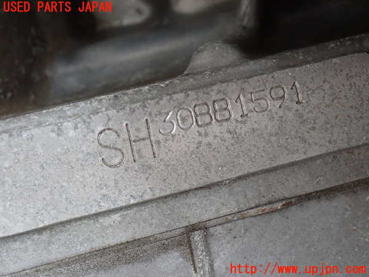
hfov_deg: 22.3
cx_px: 184
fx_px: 938
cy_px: 138
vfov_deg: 16.8
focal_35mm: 88
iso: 800
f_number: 4.5
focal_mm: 15.66
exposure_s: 1/60
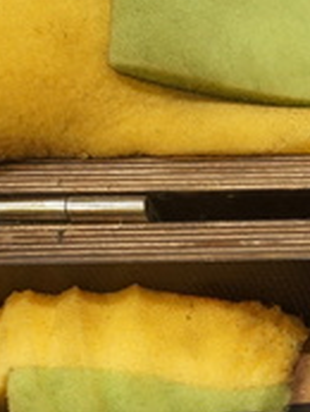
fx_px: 1145
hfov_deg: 13.5
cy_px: 514
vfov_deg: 19.1
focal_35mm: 96
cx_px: 599
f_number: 4
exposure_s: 1/60
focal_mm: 16
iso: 1600
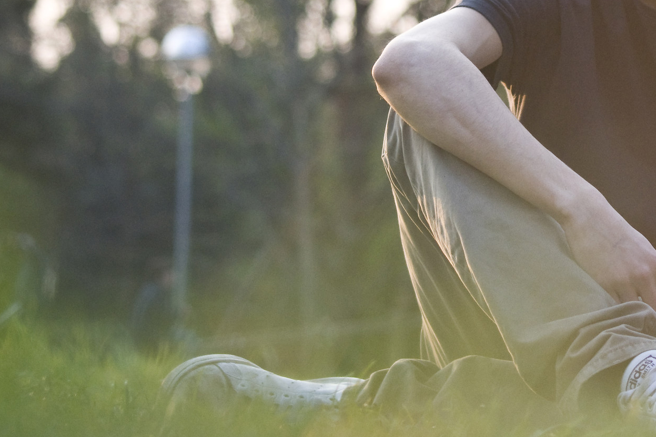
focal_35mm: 225
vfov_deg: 6.1
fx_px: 4099
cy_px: 75
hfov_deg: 9.1
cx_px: 541
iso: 800
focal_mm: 78
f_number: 4
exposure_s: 1/800
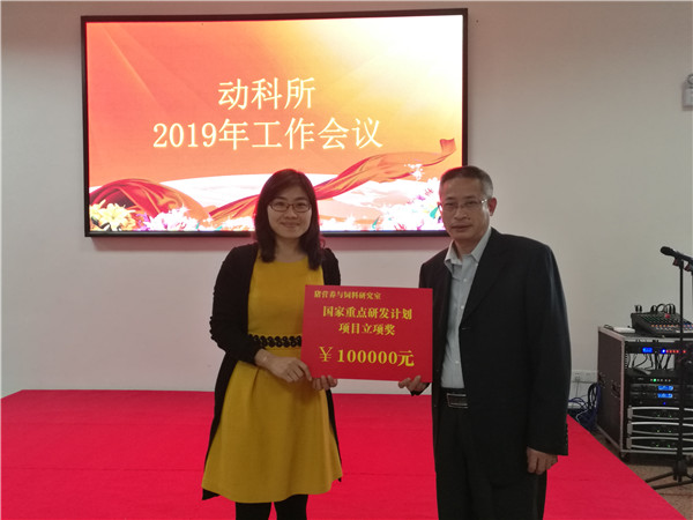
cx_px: 346
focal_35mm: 27
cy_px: 260
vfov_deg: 51.4
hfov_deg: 65.3
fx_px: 541
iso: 250
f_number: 2
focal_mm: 4.04
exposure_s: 1/30
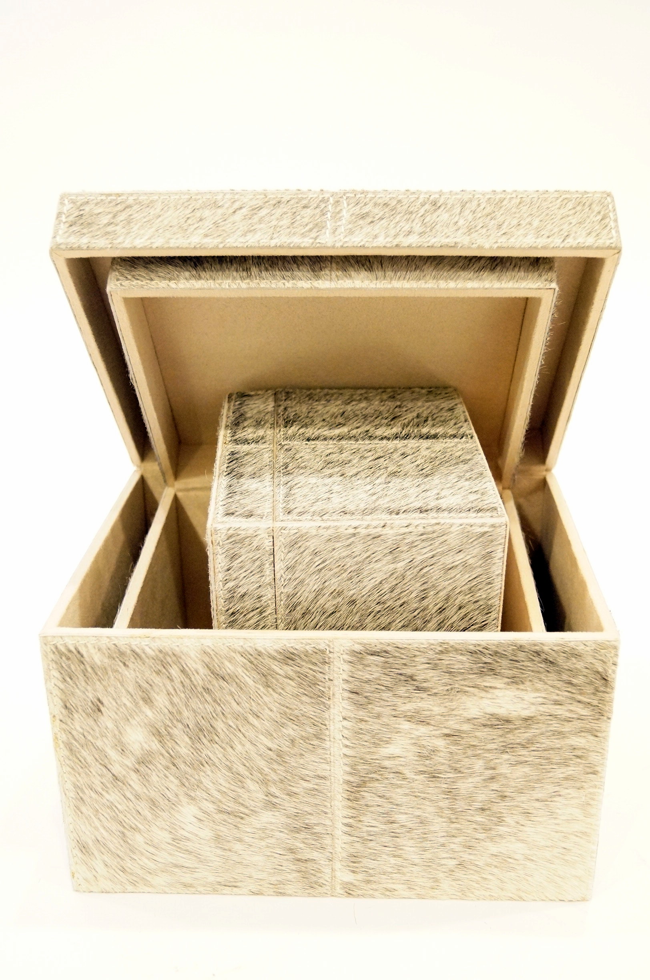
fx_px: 1060
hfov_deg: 34.1
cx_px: 325
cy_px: 490
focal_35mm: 39
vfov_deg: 49.6
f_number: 4
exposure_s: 1/30
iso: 3200
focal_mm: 26
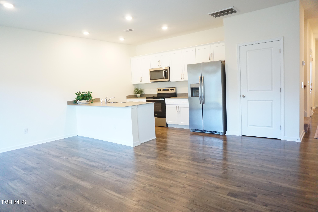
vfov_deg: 53.1
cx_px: 159
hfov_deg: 73.7
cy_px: 106
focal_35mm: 24
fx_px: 212
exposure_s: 1/160
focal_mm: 16
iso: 2000
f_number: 3.5
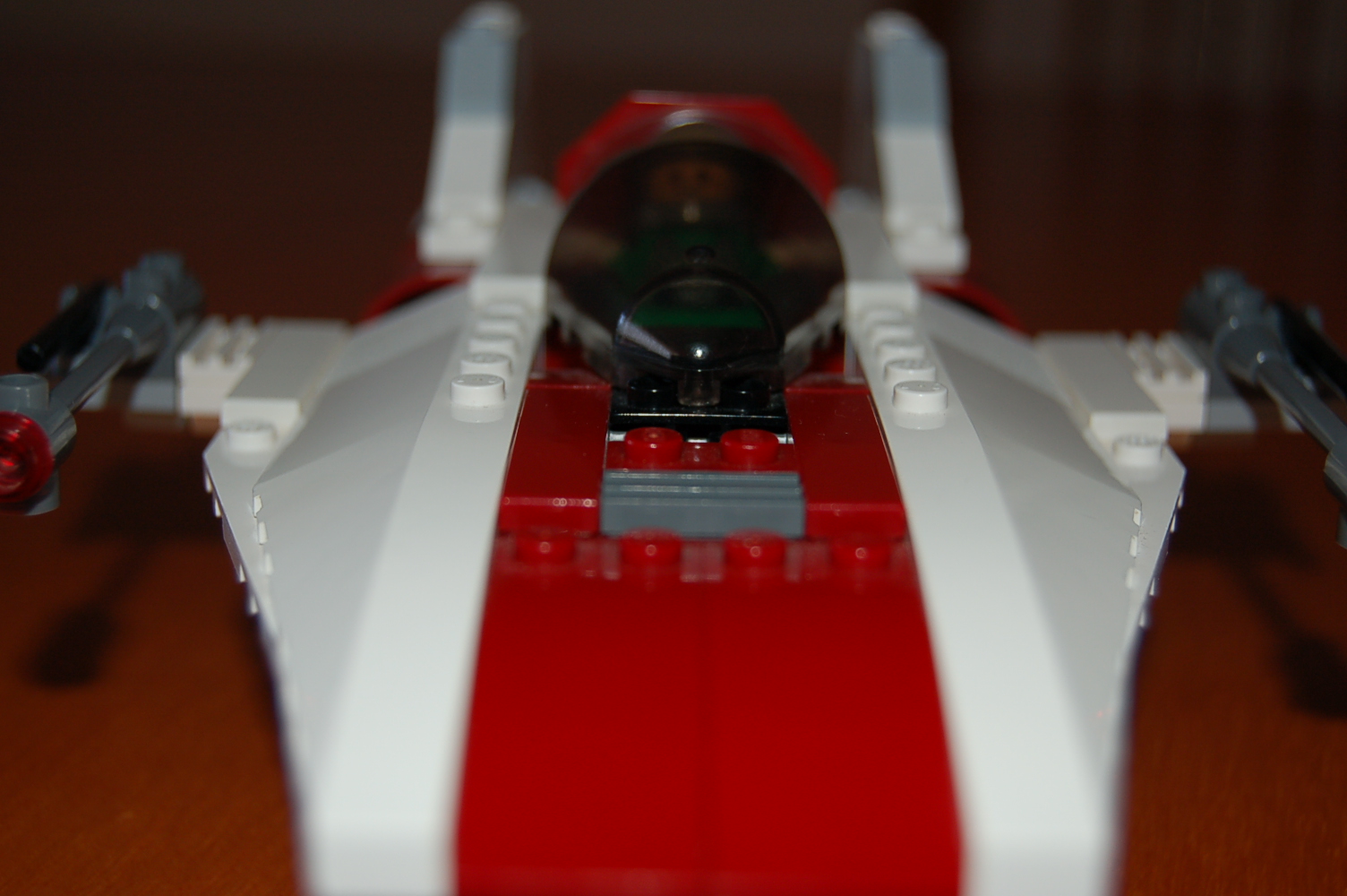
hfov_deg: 35.1
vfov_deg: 23.7
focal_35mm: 57
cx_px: 674
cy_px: 448
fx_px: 2131
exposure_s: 1/60
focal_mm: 38
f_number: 5
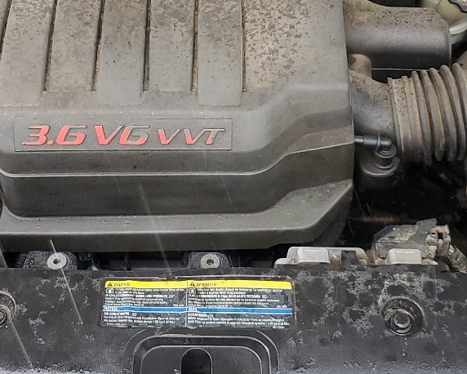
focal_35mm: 71
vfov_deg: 21.3
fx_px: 982
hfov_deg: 26.7
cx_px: 191
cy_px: 78
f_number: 1.5
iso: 84
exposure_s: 1/120
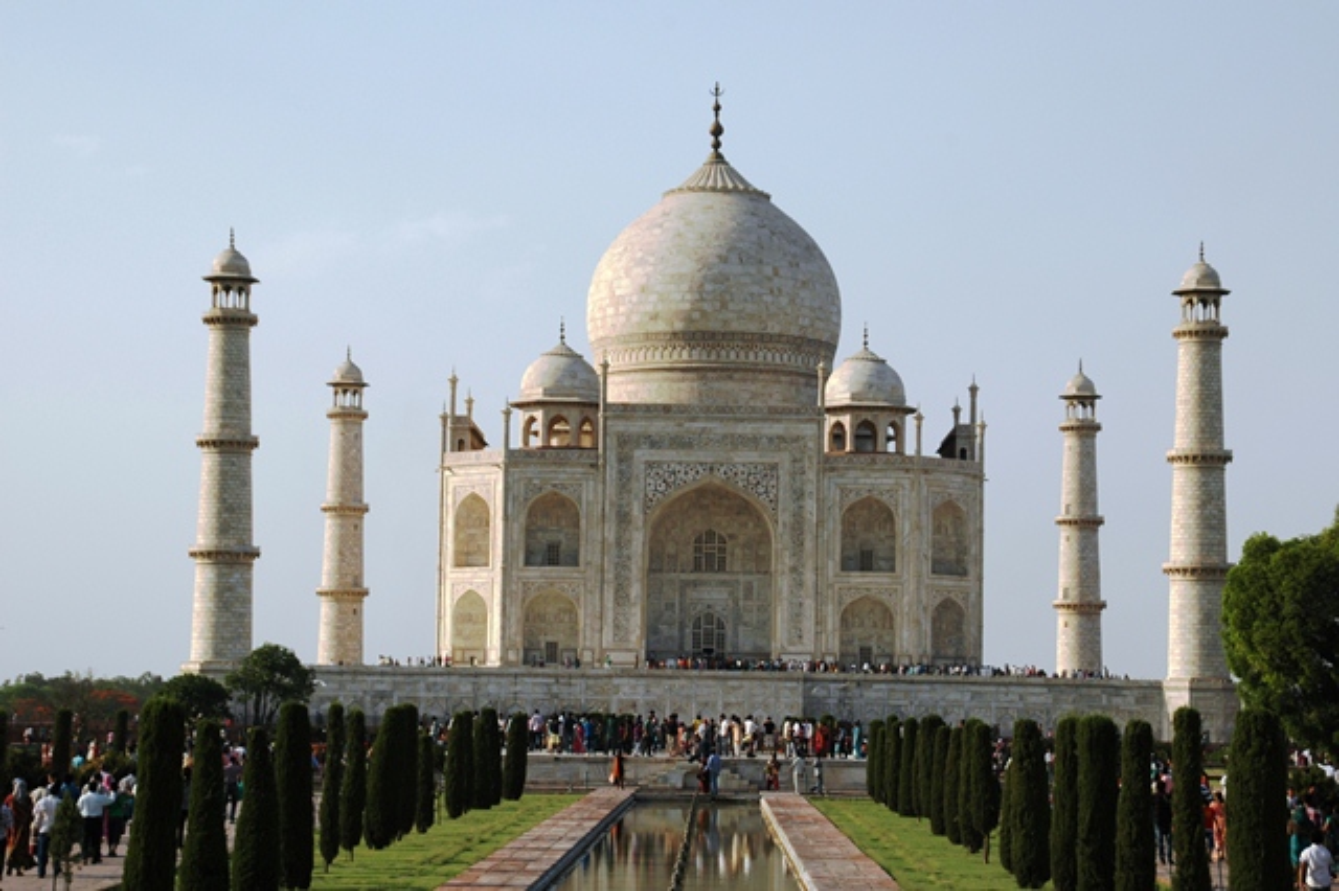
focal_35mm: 78
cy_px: 446
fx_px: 2900
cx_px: 670
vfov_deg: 17.5
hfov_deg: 26.0
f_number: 8
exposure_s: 1/640
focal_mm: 52
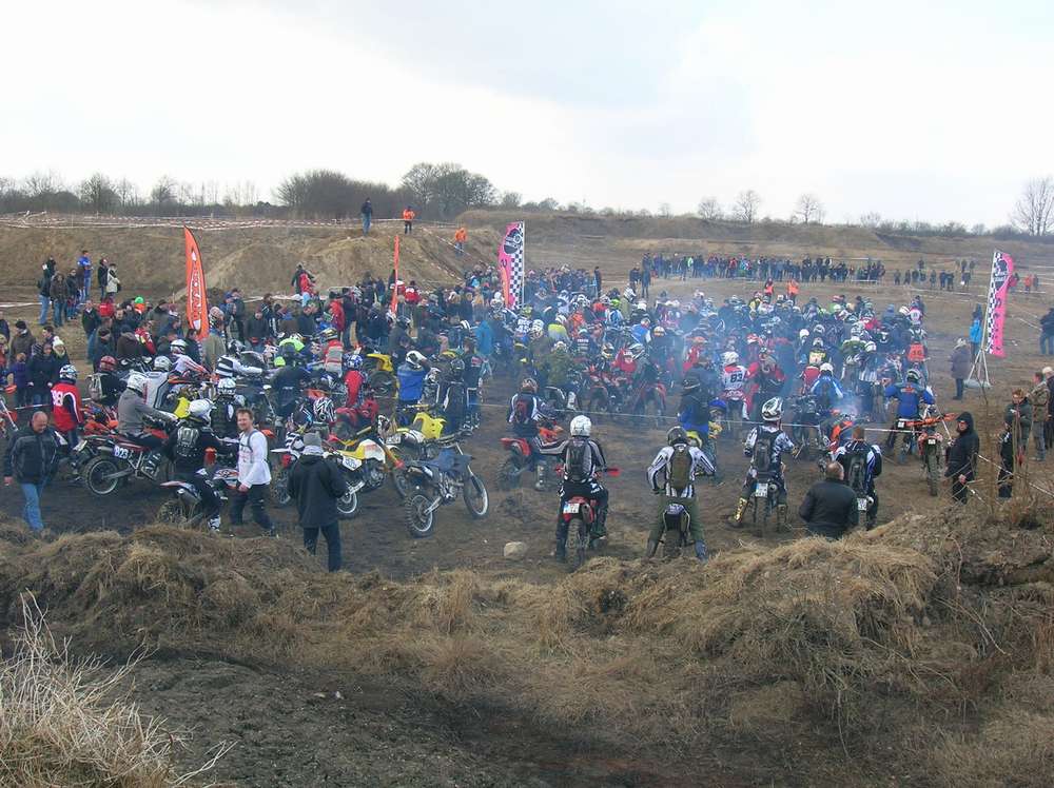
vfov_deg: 37.7
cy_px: 394
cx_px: 527
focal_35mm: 38
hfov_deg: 49.0
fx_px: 1156
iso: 50
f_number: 5
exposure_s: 1/75.2
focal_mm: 6.4
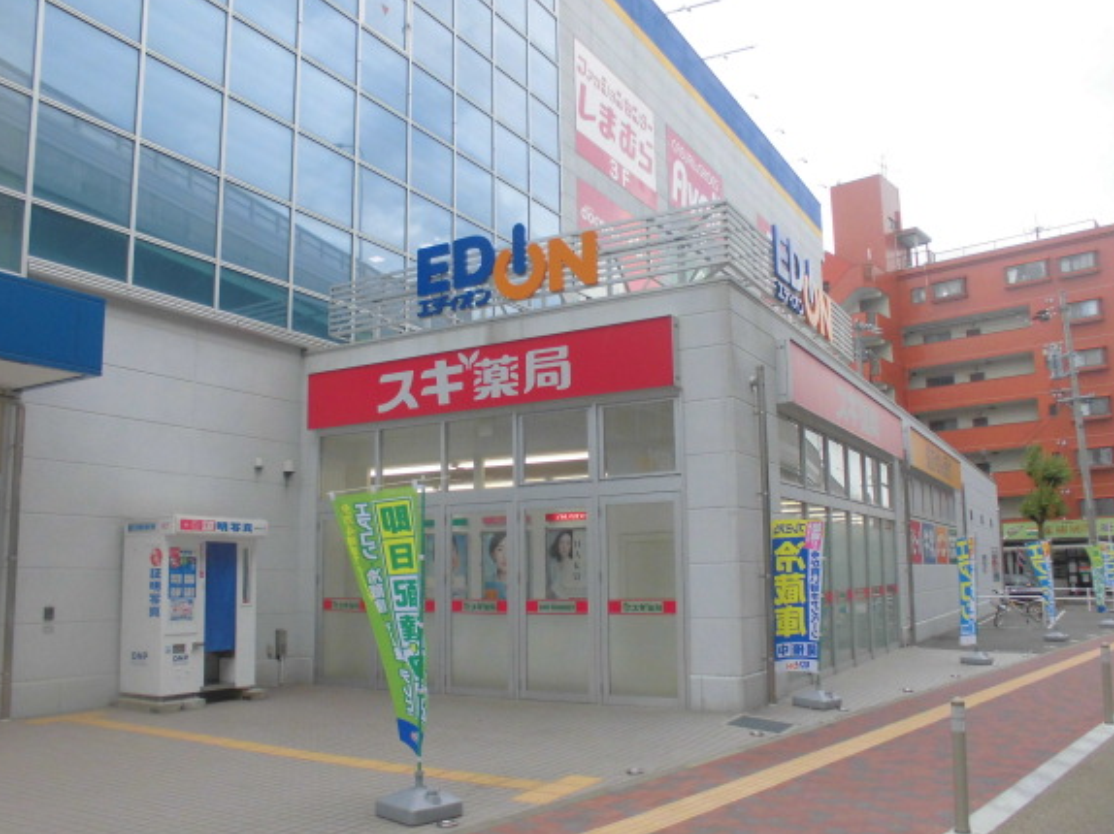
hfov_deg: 61.7
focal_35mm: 29
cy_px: 458
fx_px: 933
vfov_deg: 48.1
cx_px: 553
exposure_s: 1/200
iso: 100
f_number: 3.5
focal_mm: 4.6
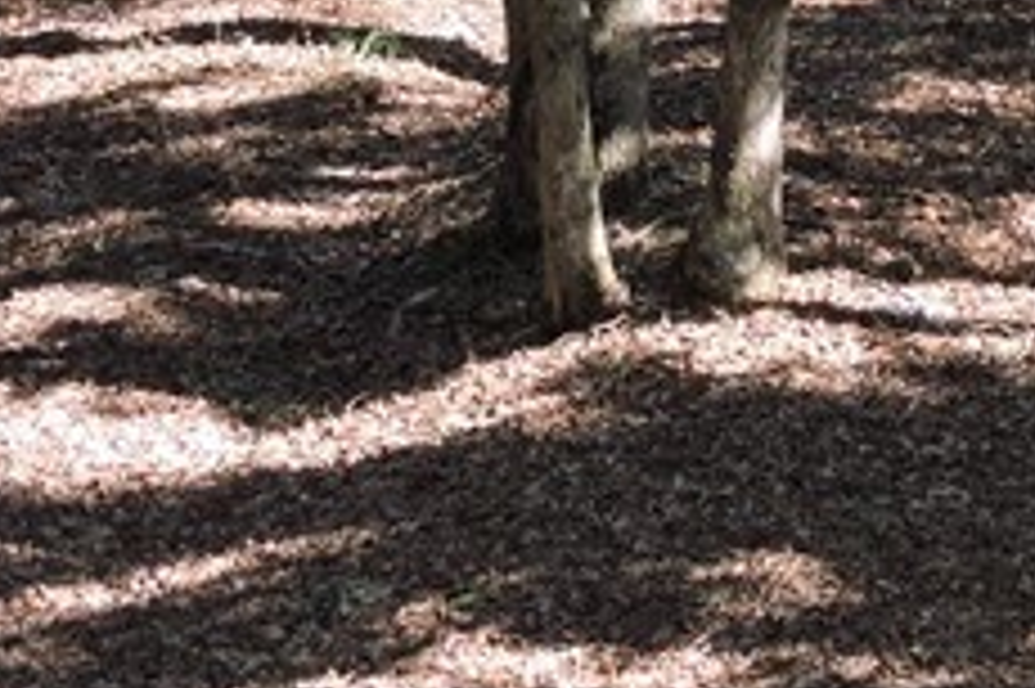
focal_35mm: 232
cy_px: -1025
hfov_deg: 8.7
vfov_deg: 5.7
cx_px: 1336
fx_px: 6665
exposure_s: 1/100
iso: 100
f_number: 4
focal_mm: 9
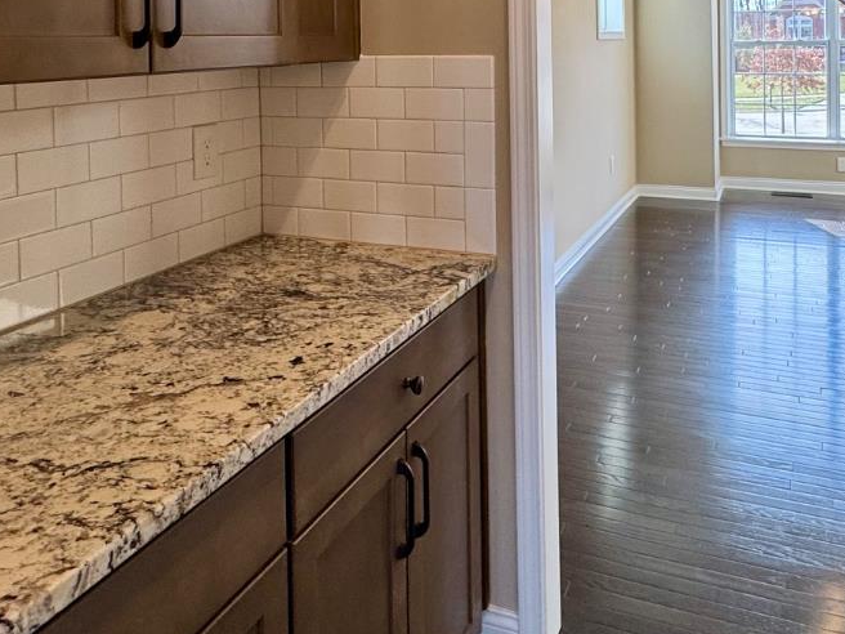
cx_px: 480
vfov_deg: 40.4
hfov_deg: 56.6
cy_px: 50
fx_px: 781
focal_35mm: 32
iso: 80
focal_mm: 2.22
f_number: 2.2
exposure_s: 1/120
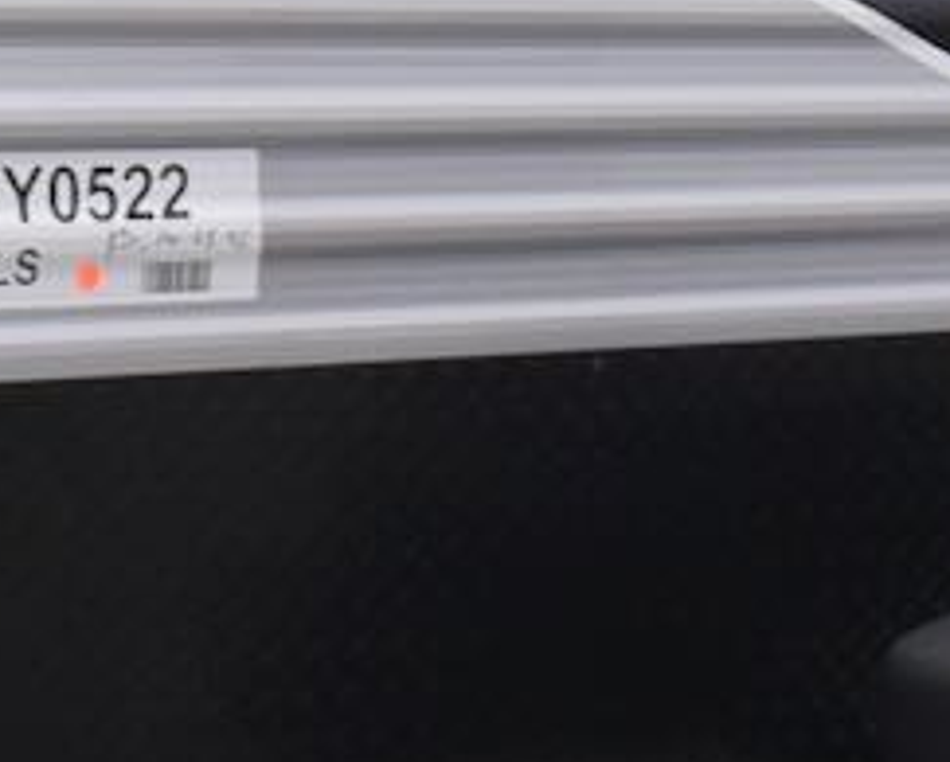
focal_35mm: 135
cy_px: 293
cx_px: 141
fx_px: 3814
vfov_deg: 11.4
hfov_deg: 14.1
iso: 250
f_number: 8
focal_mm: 13
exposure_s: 1/250
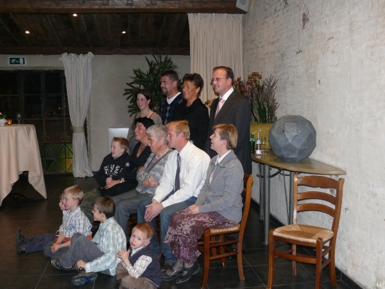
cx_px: 192
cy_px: 144
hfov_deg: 46.8
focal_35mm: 40
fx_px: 445
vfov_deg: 36.0
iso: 160
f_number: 2.8
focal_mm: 8.5
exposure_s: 1/30
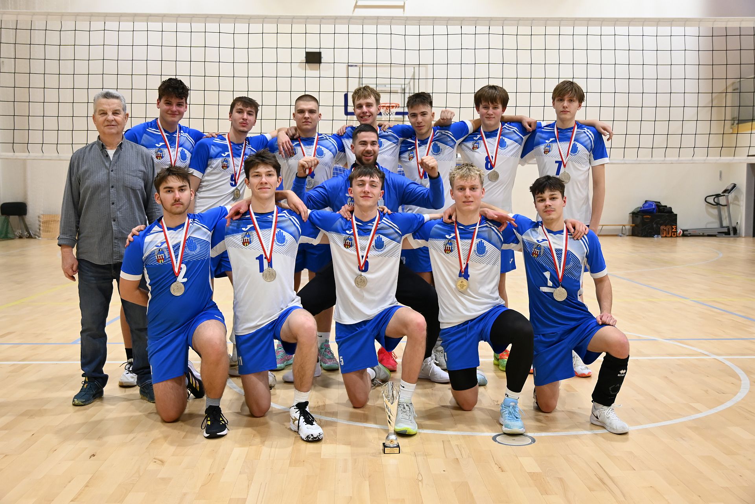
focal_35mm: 38
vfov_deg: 35.5
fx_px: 786
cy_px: 252
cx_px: 378
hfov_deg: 51.3
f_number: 3.8
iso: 800
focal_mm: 25
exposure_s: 1/125
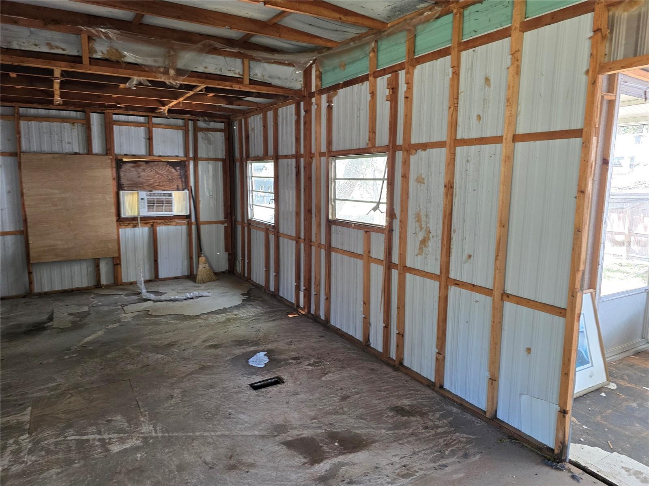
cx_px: 324
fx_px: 431
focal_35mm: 23
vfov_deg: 58.9
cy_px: 243
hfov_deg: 73.9
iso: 500
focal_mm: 6.3
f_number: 1.7
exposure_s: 1/120
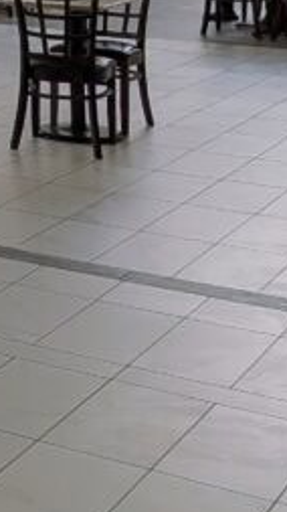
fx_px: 1436
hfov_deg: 9.3
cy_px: -204
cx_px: -544
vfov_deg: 18.4
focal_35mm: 106
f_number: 1.7
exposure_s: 1/4132
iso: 30
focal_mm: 4.5
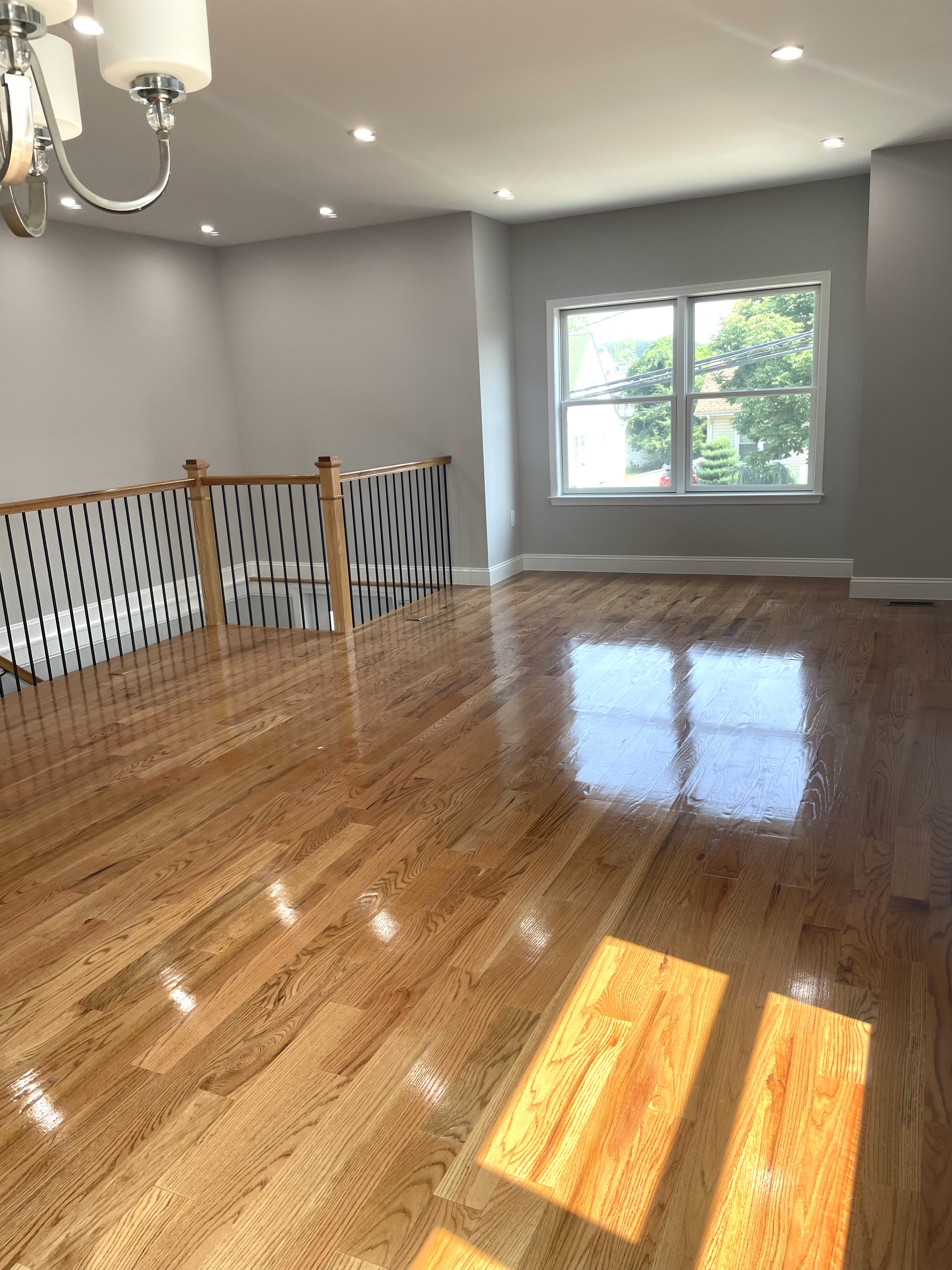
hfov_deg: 53.1
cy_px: 635
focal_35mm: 26
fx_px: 953
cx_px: 476
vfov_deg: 67.3
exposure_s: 1/121
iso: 40
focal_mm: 4.2
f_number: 1.6
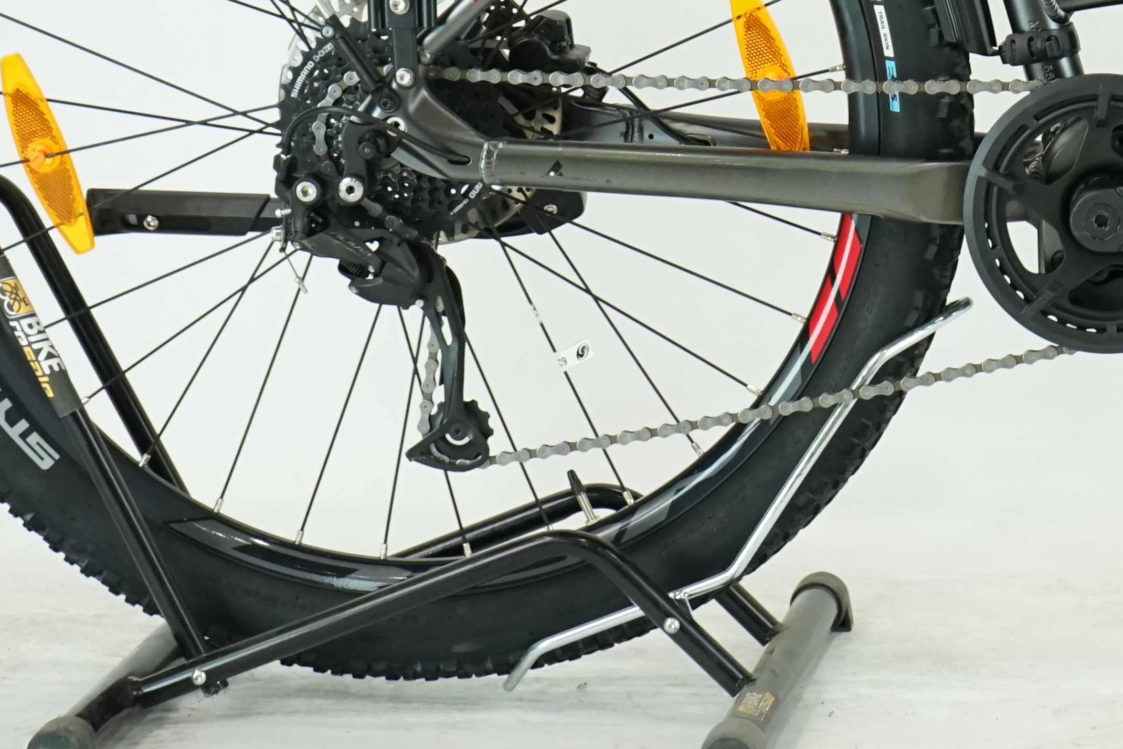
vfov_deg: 7.9
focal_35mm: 171
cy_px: -261
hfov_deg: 11.8
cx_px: 1355
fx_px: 5334
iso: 1600
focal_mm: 61
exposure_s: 1/200
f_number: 5.6
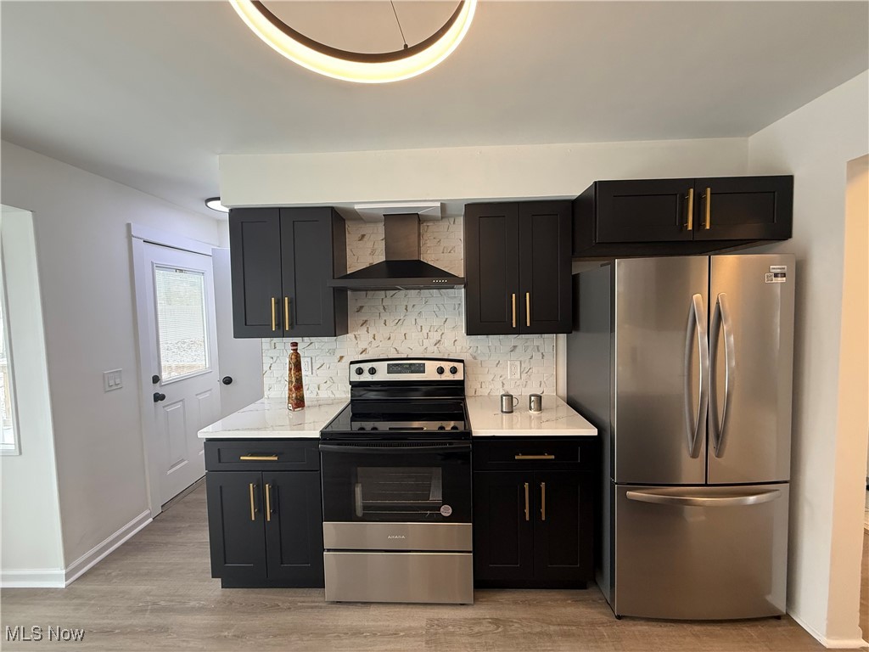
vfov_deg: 85.7
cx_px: 434
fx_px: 351
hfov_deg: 102.1
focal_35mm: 14
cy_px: 326
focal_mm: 2.22
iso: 250
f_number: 2.2
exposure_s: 1/120
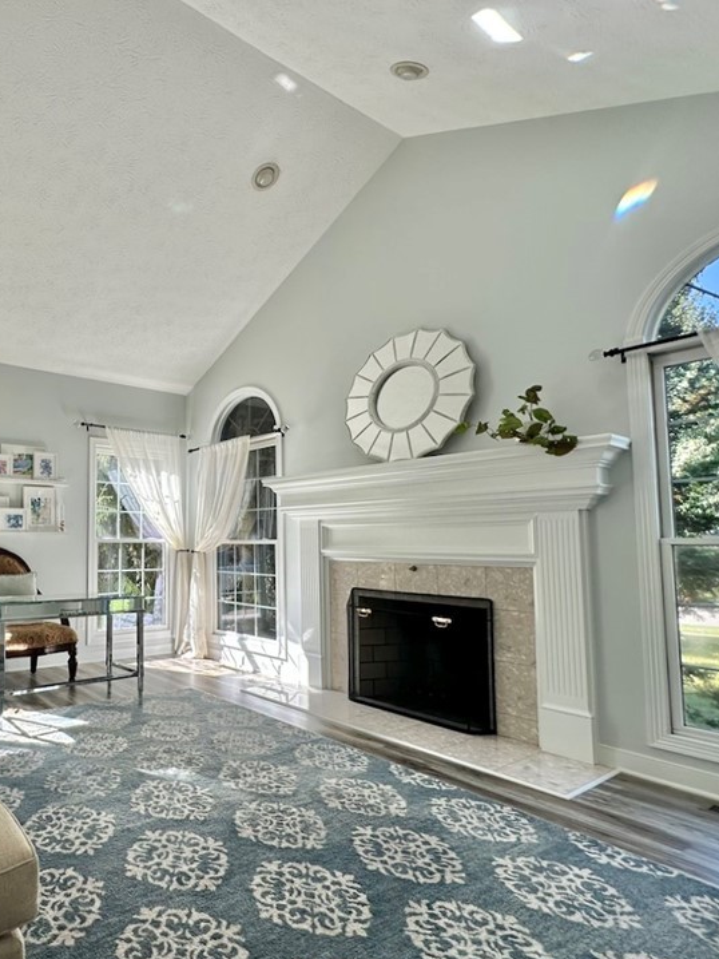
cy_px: 503
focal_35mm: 20
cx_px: 130
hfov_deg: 60.0
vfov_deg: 81.7
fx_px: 554
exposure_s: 1/191
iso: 40
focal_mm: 2.22
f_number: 2.2
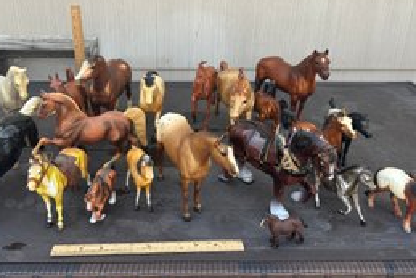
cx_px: 181
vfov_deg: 39.6
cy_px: 94
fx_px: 382
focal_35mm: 33
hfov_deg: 57.0
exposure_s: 1/729
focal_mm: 6.86
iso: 80
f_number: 1.78
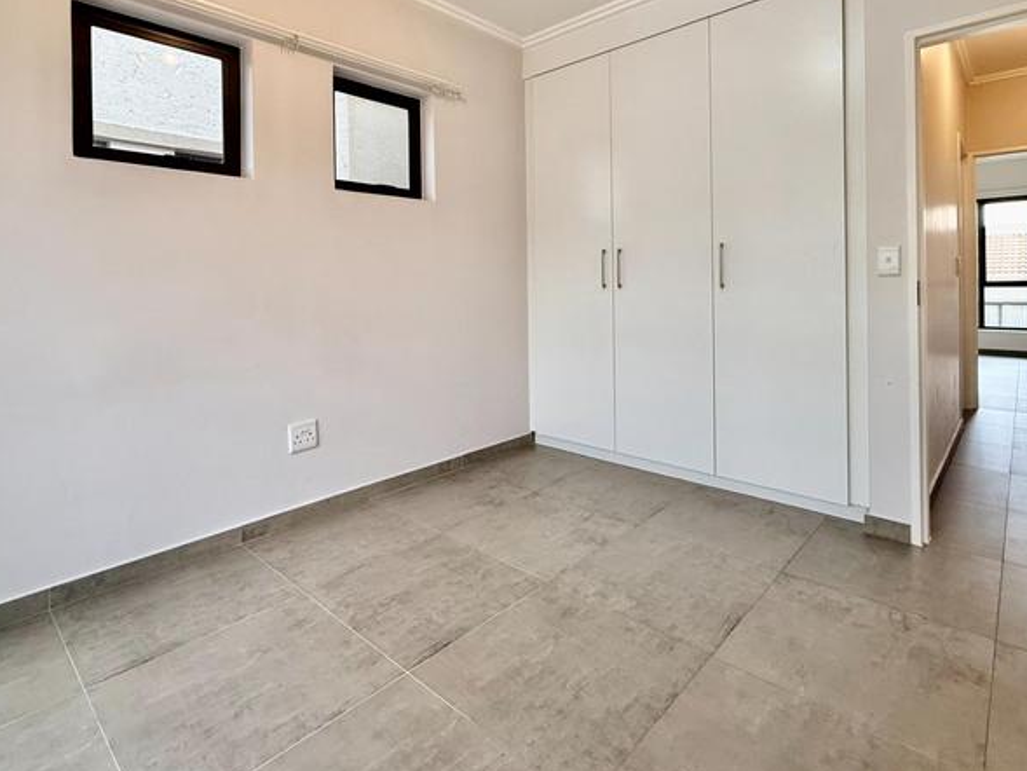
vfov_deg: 67.5
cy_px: 284
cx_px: 539
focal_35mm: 19
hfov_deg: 84.6
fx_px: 564
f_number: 2.2
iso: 125
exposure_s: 1/100
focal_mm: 2.22
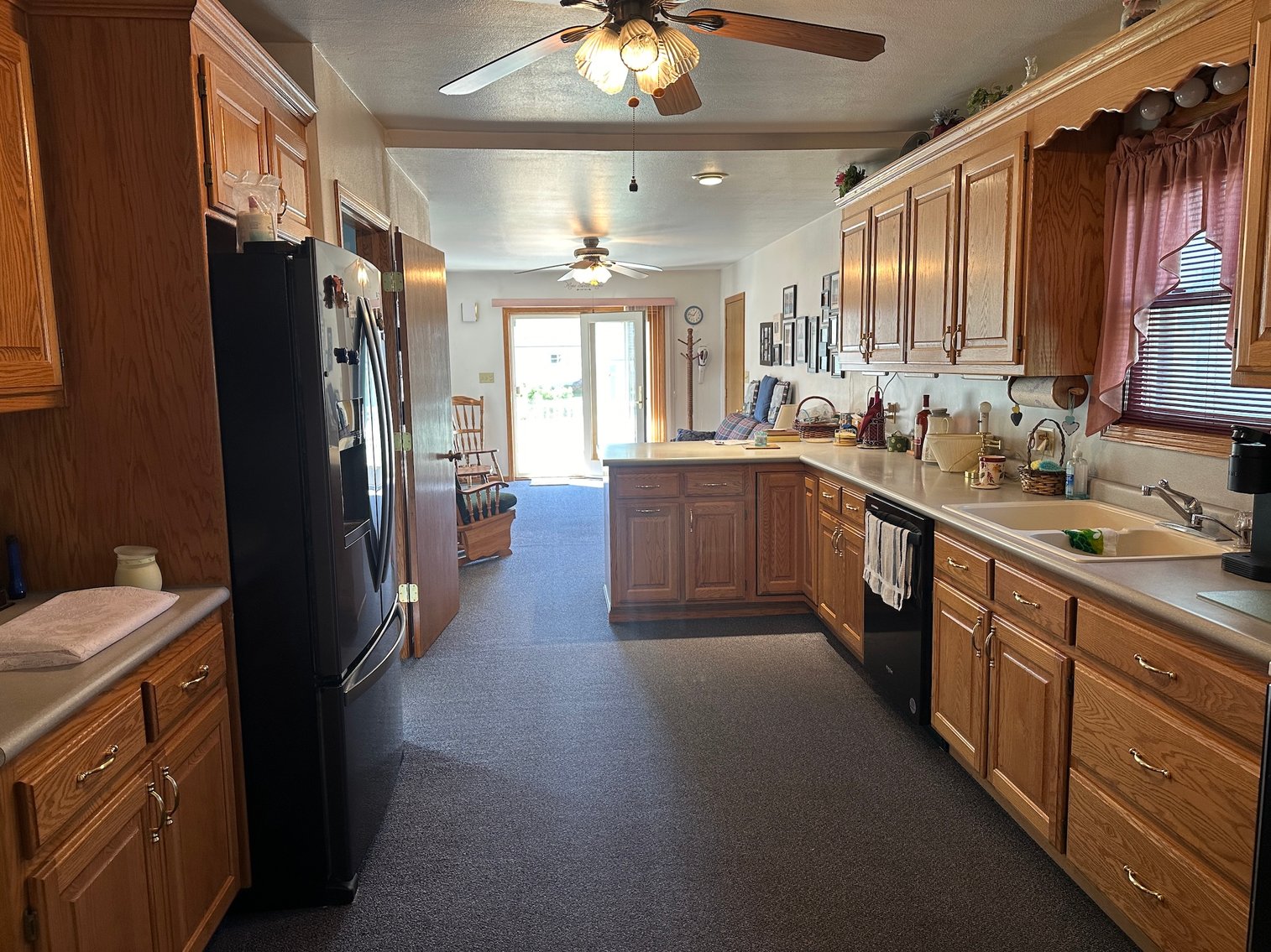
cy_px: 476
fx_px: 881
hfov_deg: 71.6
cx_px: 636
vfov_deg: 56.8
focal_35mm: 24
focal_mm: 6.86
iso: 125
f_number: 1.78
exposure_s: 1/60
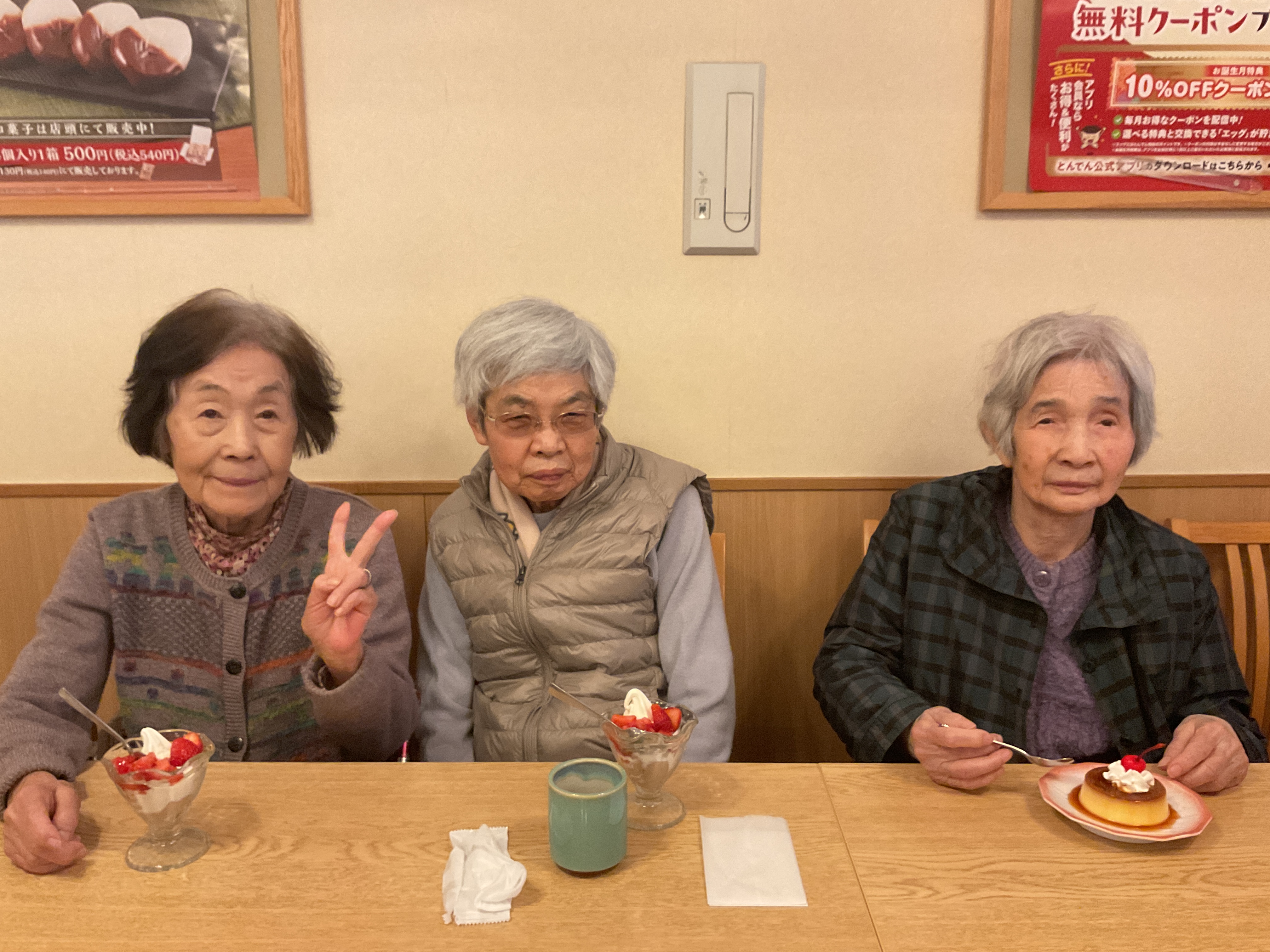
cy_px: 476
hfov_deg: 61.7
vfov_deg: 48.2
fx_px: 1064
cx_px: 635
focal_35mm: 29
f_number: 1.8
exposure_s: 1/50
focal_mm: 3
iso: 250
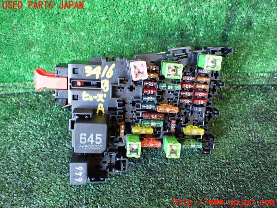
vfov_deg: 46.8
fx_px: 240
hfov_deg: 60.0
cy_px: 104
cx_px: 138
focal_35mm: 30
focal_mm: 5.4
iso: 800
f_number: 2.3
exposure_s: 1/40
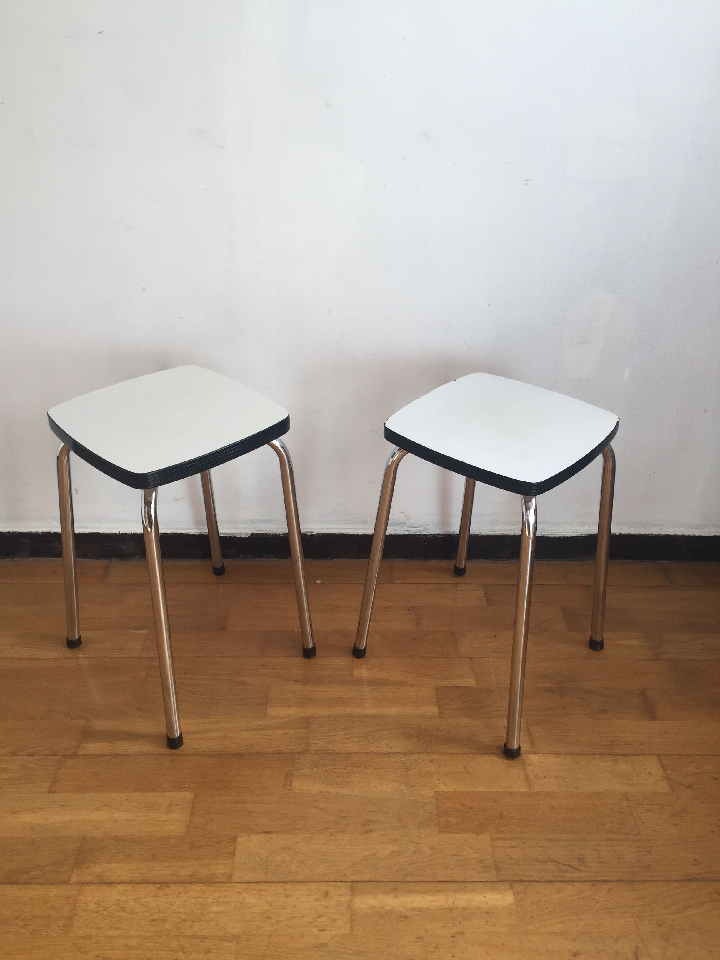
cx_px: 360
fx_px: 804
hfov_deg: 48.2
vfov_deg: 61.7
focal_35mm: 29
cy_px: 480
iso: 40
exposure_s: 1/100
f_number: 2.2
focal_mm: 4.15
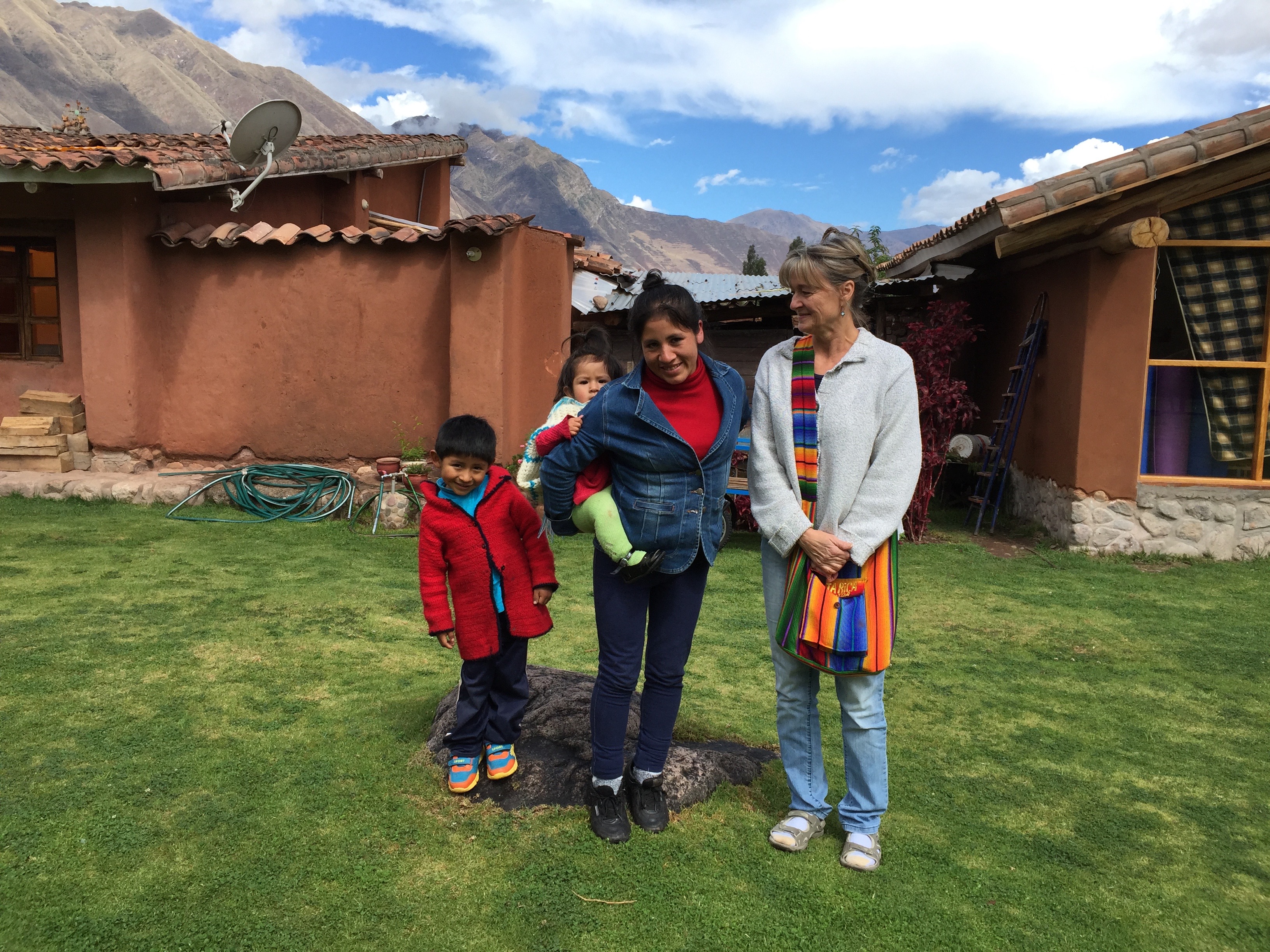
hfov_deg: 61.7
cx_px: 635
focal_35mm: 29
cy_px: 476
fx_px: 1064
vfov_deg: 48.2
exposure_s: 1/1464
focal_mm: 4.15
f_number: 2.2
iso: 32
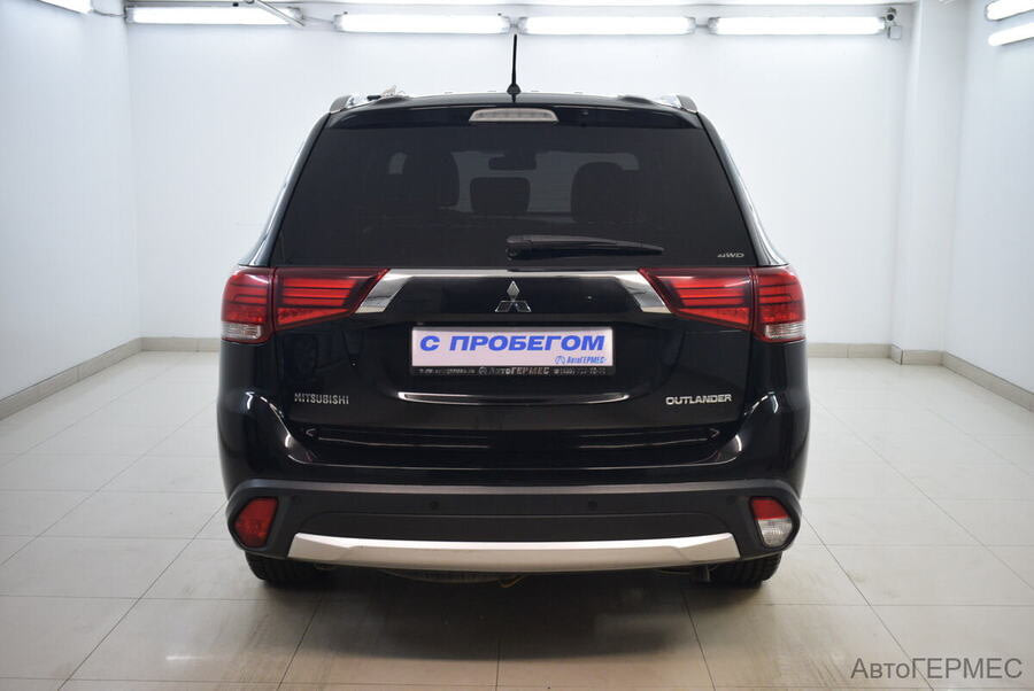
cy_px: 346
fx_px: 1121
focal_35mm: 39
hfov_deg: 49.5
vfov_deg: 34.3
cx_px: 517
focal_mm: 26
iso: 1000
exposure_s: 1/100
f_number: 4
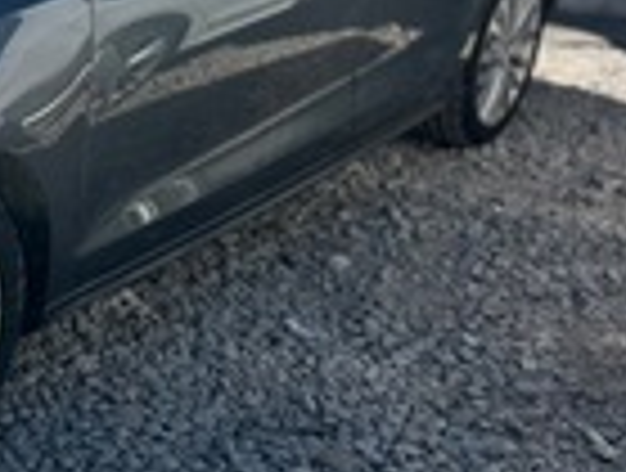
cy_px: 121
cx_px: -171
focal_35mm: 62
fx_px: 1124
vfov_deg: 23.5
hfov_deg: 26.7
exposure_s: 1/5848
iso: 80
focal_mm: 6.86
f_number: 1.78
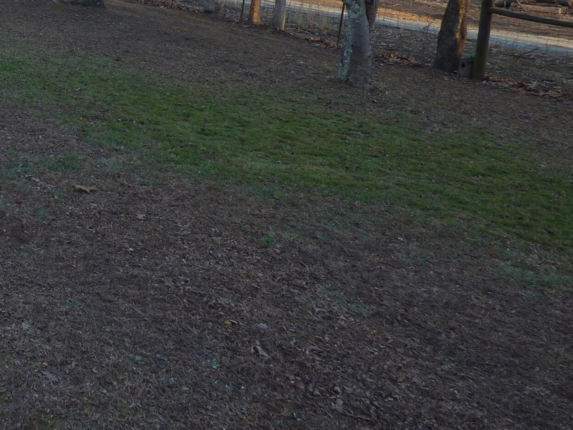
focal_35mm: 48
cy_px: 17
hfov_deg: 34.7
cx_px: -42
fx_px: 795
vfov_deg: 28.7
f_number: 2.8
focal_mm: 3.58
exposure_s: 1/200
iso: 100
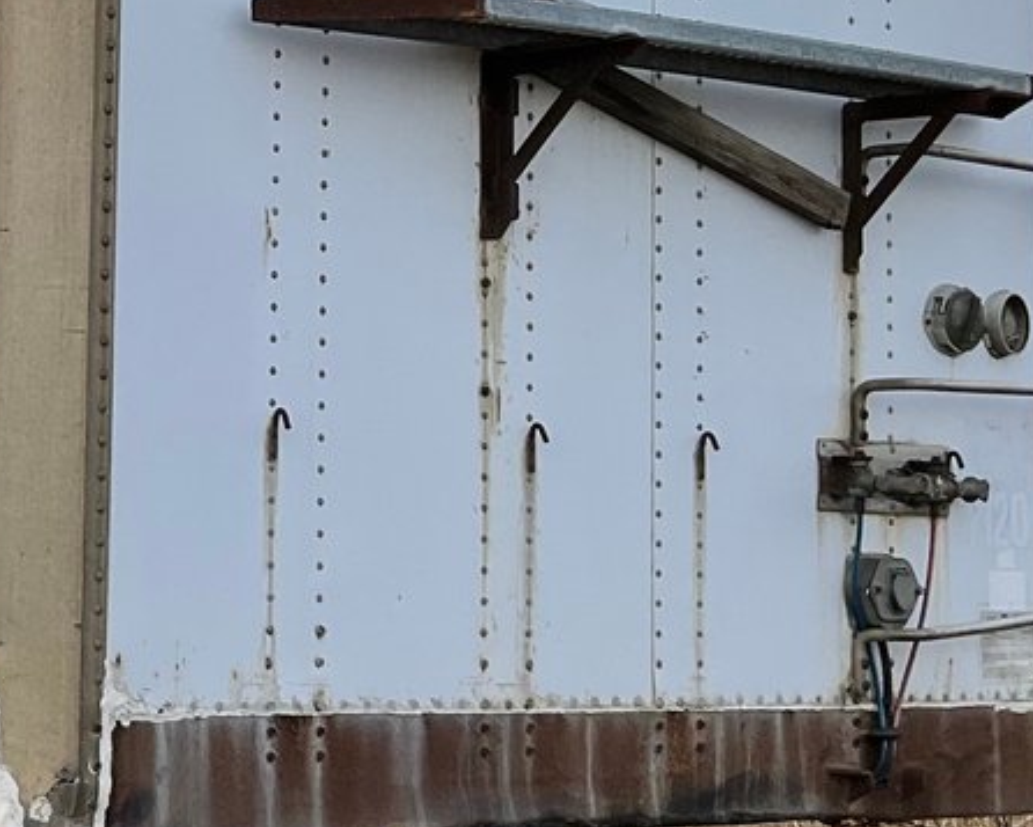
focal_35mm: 96
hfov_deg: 18.8
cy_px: 138
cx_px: -242
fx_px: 2936
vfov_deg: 15.9
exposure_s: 1/1675
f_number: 1.8
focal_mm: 3
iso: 25
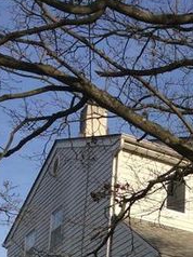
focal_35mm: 90
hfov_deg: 15.5
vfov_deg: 20.3
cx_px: 258
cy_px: 314
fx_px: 670
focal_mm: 3.3
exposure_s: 1/1330
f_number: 2.4
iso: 32
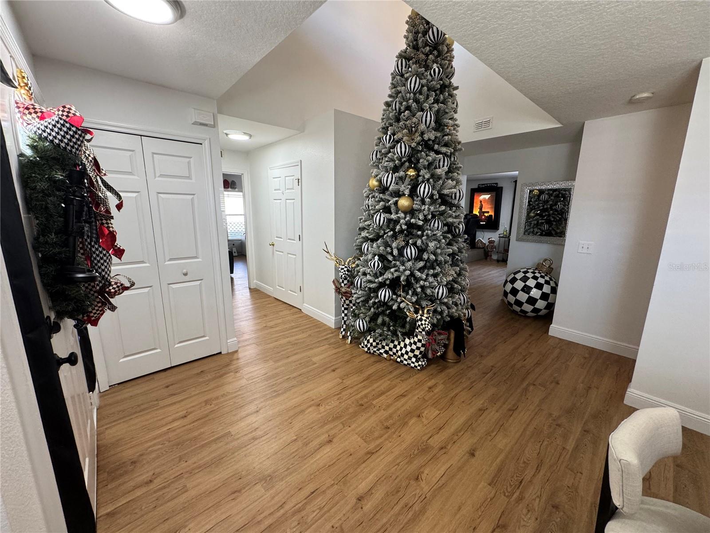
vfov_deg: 85.7
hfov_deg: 102.1
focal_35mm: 14
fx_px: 287
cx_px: 355
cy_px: 266
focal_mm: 2.22
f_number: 2.2
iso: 200
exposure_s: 1/60
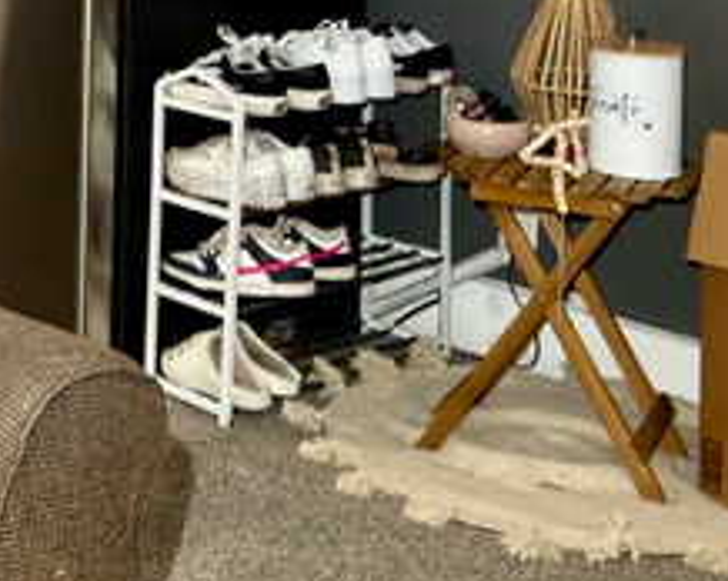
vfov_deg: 18.0
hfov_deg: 22.2
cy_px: -227
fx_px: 1679
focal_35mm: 78
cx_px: -194
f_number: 2.2
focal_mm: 2.22
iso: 64
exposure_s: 1/30
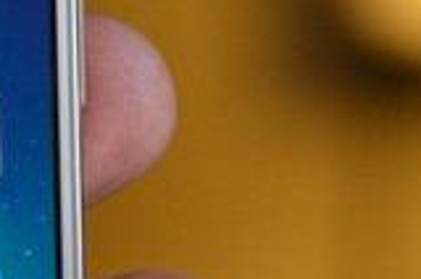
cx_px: -45
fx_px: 6571
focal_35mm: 563
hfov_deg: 3.7
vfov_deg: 2.4
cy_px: 196
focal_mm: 50
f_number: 4
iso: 450
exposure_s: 1/60
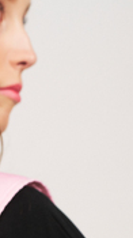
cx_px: -26
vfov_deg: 8.2
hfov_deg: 4.8
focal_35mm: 253
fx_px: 1592
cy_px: 434
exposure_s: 1/200
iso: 640
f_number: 5
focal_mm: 65
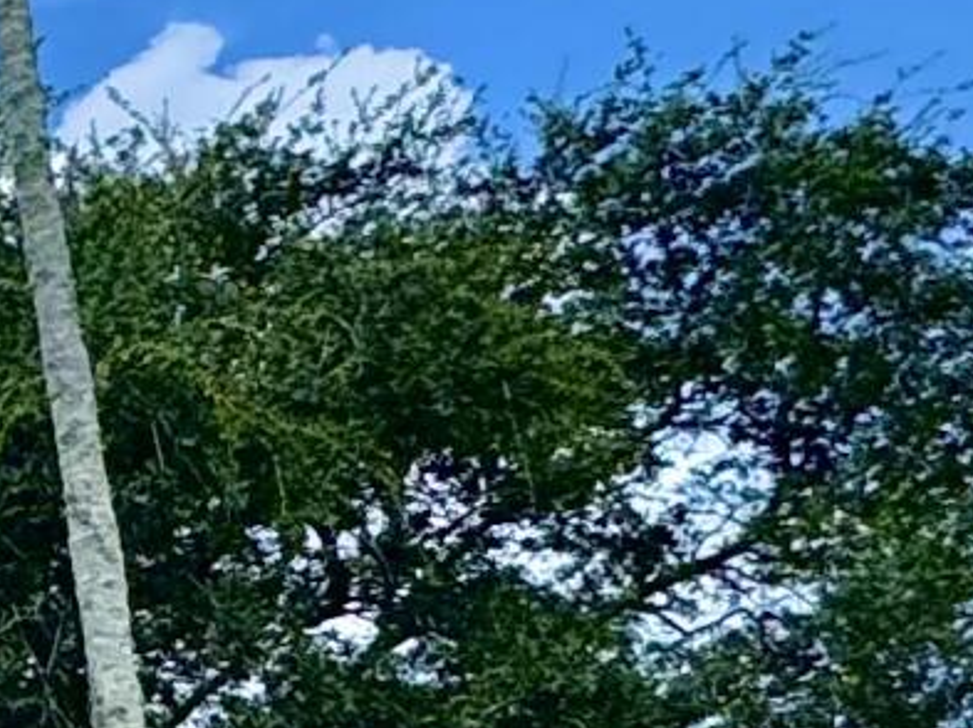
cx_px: -1656
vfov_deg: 13.0
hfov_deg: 12.3
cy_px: 1129
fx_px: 3005
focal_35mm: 107
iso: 50
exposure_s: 1/1927
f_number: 2.2
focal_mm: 2.22
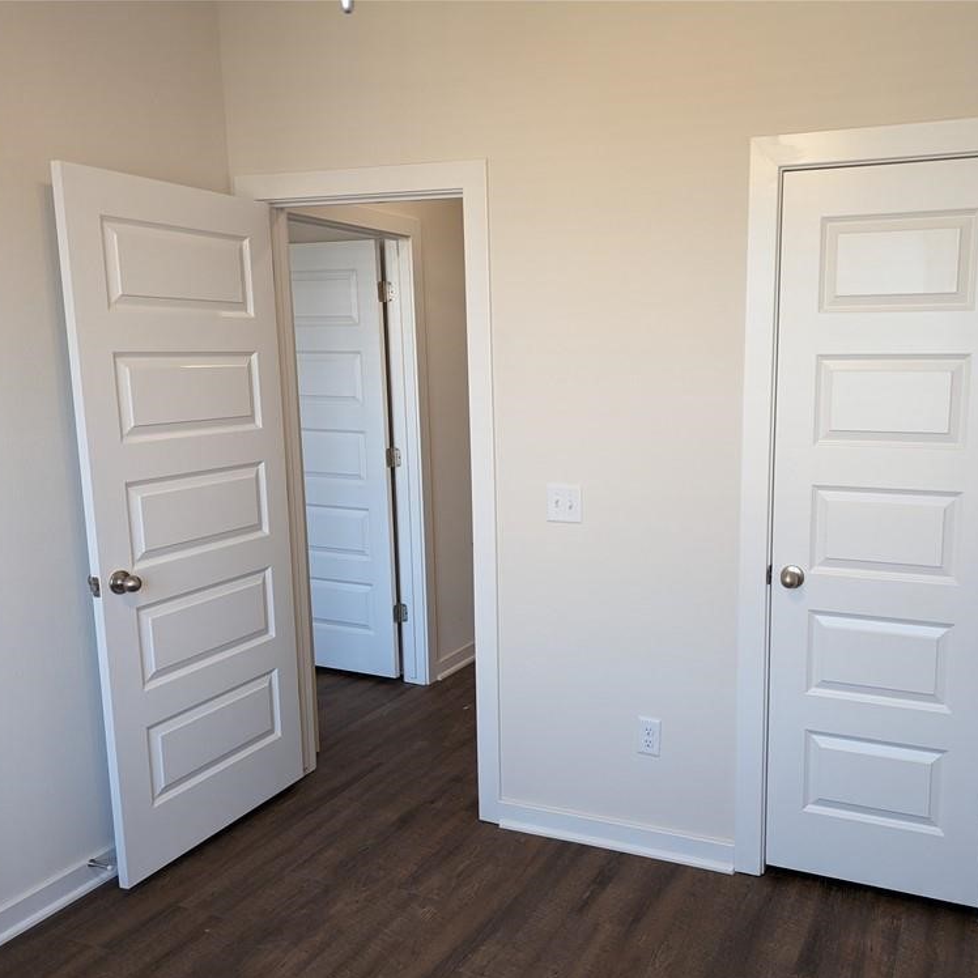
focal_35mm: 29
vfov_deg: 55.6
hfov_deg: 54.5
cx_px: 649
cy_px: 501
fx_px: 927
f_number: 1.85
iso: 142
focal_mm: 6.81
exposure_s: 1/120
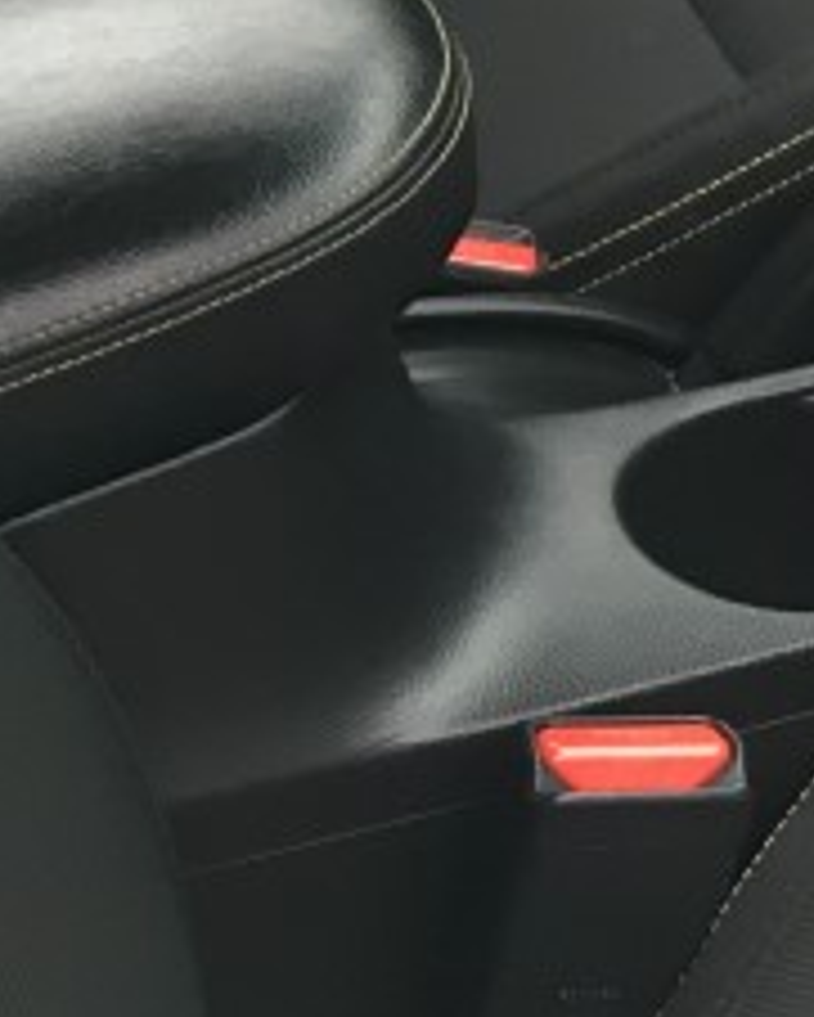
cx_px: 2082
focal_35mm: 128
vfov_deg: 14.3
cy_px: -405
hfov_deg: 10.2
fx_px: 3852
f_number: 2.2
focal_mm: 4.15
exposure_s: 1/30
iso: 50
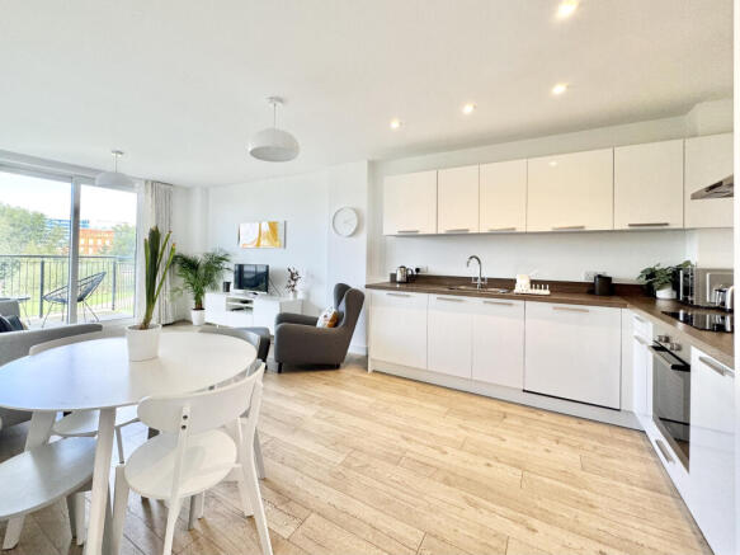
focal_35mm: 14
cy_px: 278
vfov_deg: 85.7
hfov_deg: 102.1
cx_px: 370
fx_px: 299
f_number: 2.2
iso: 80
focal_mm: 2.22
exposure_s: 1/100
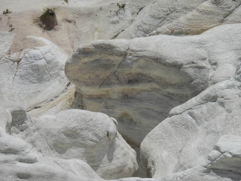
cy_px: 90
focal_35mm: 350
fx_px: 2437
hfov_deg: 5.7
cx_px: 120
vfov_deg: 4.2
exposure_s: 1/1250
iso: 100
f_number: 5
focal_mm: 62.5
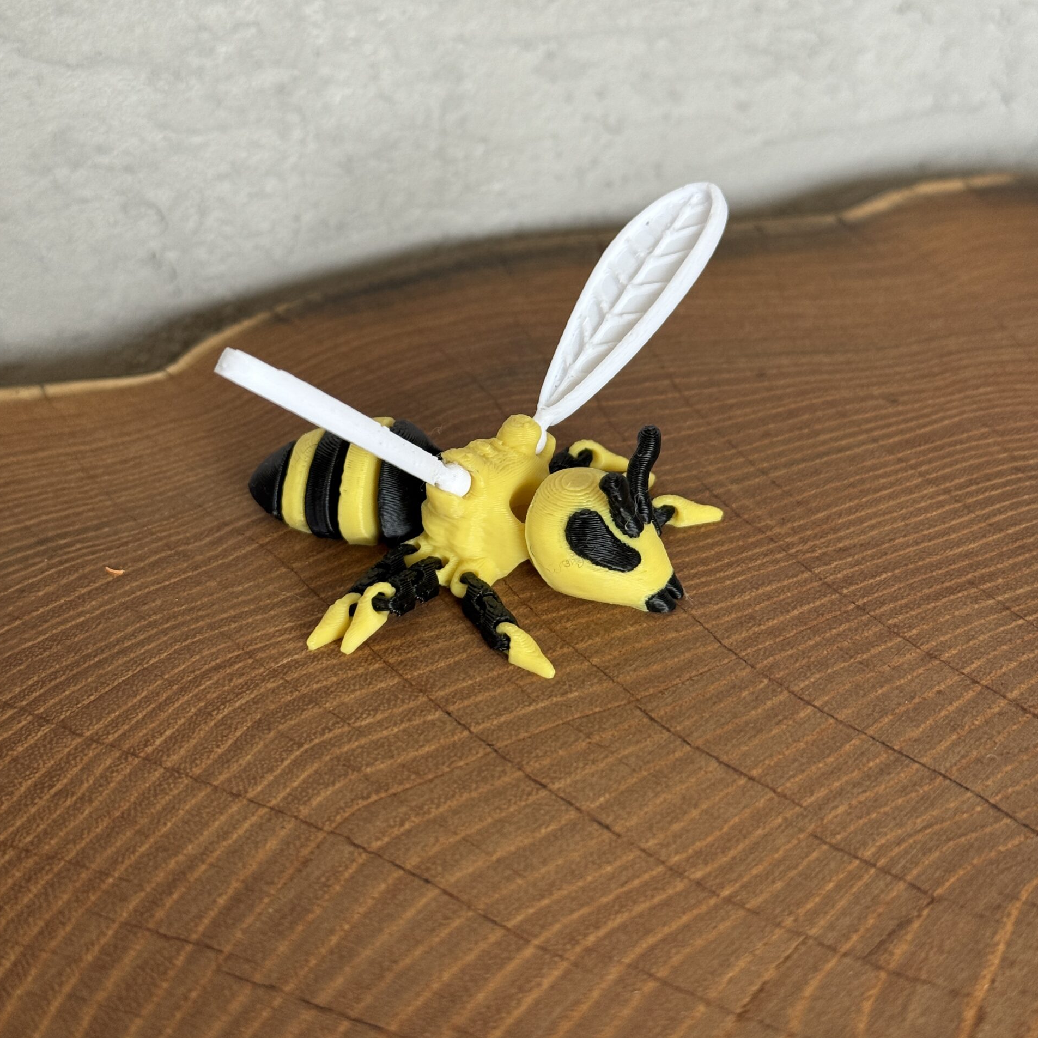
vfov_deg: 30.0
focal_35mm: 57
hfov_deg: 30.0
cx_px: 518
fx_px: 1934
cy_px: 424
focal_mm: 6.76
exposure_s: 1/74
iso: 100
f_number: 1.78
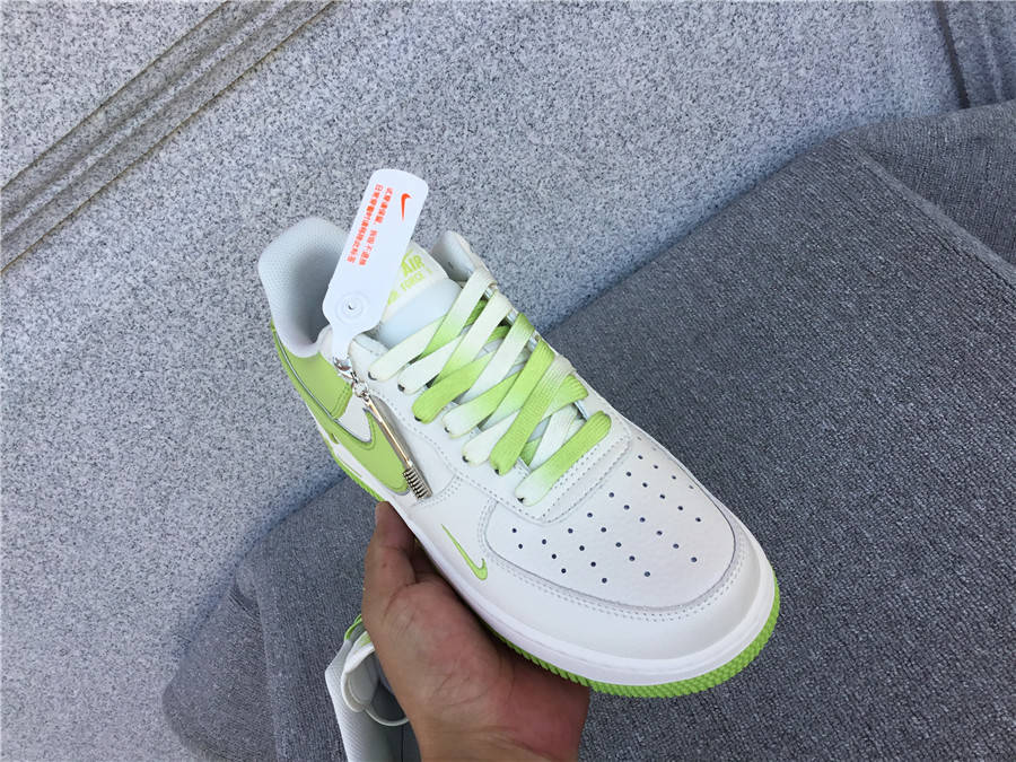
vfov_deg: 45.4
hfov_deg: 58.4
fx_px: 910
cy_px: 381
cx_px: 508
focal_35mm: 31
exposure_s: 1/298
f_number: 2.4
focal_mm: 3.3
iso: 25
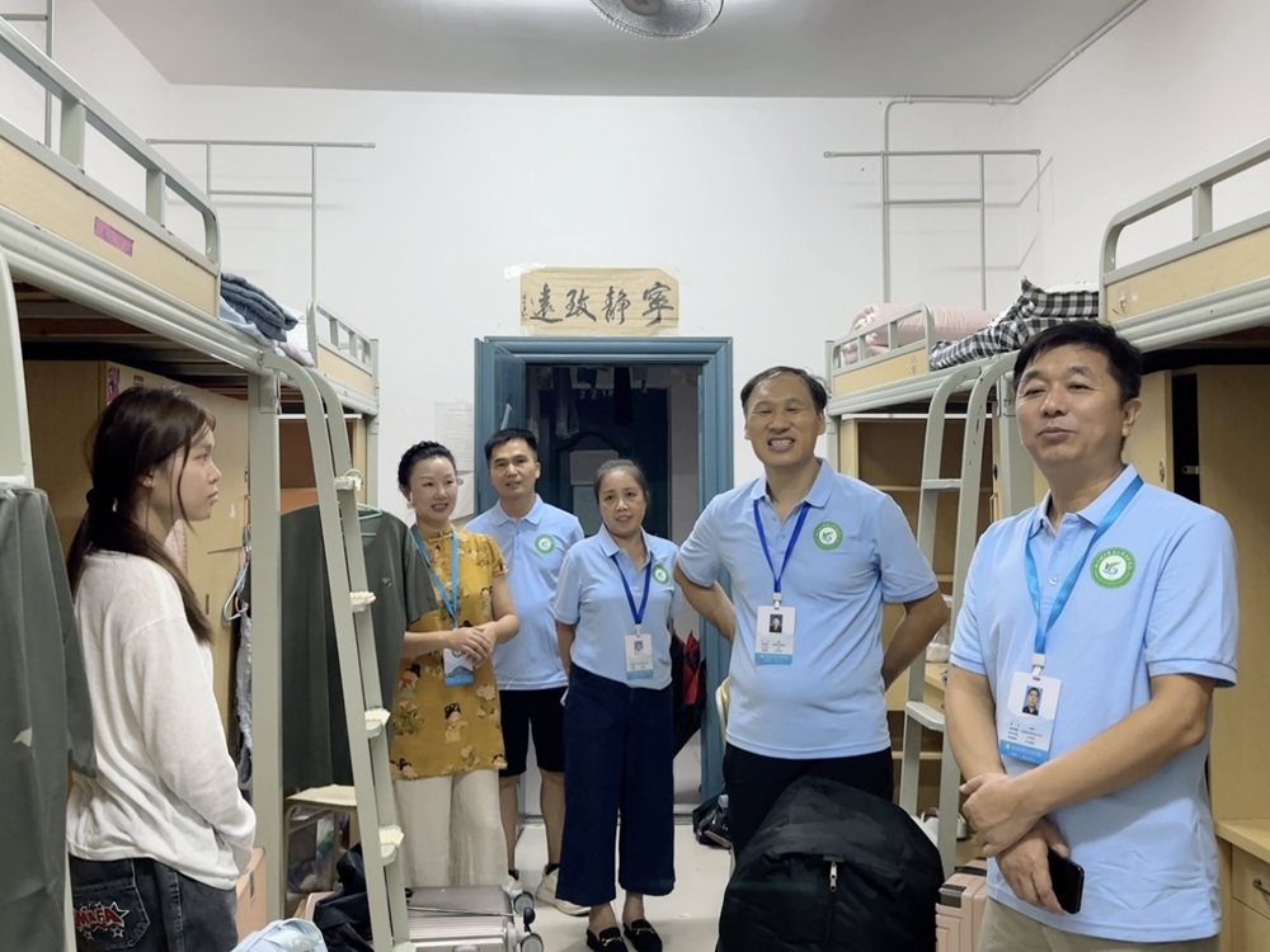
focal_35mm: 29
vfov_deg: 48.2
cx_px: 635
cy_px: 476
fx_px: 1064
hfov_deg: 61.7
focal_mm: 6.86
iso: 500
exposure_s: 1/50
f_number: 1.78
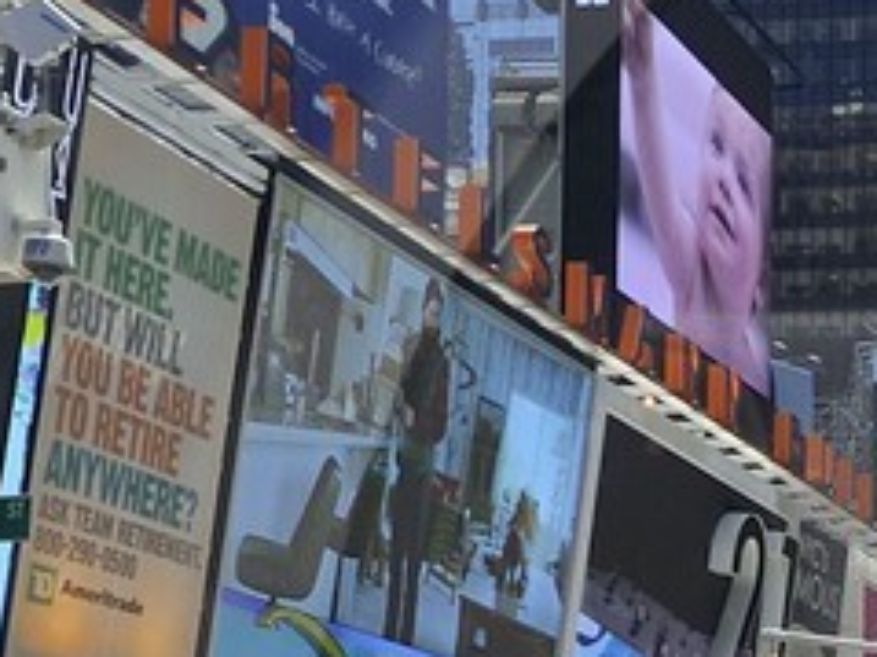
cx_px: 1648
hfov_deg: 17.2
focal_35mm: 90
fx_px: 2279
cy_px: 918
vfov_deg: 15.4
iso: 200
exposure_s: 1/160
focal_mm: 14
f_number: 11
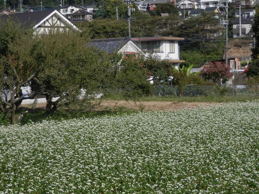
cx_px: 130
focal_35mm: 88
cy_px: 97
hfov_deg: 22.3
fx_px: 658
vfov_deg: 16.8
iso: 80
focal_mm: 15.8
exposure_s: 1/640
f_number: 4.8
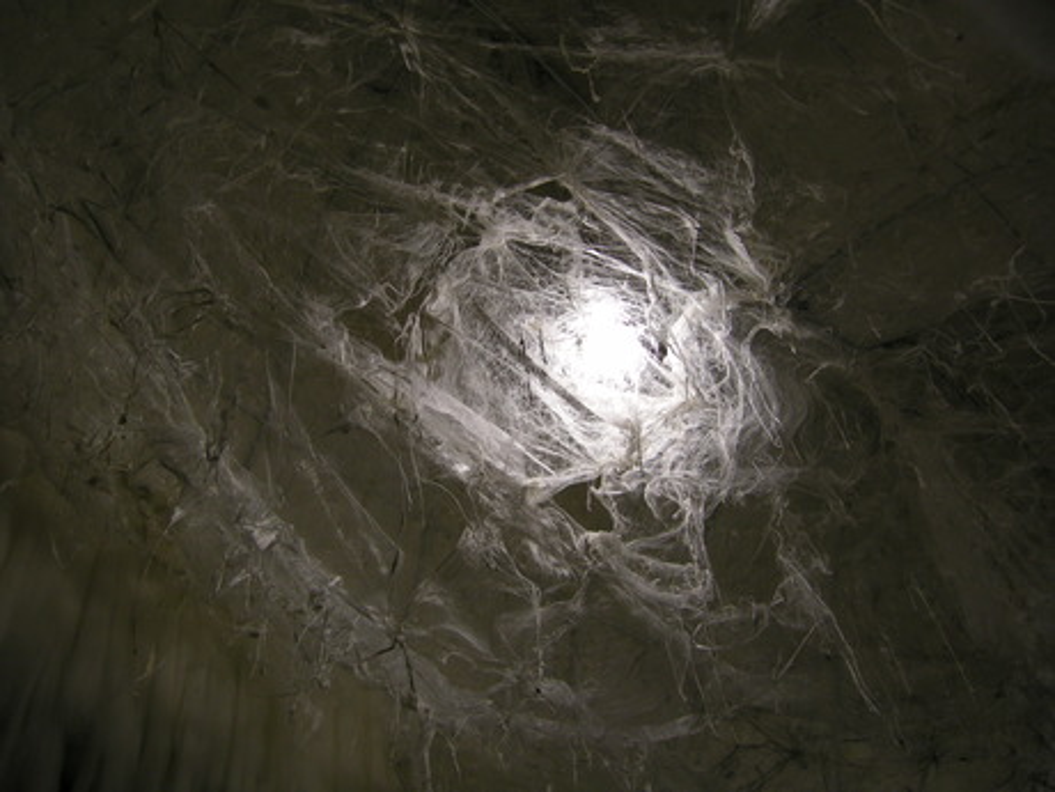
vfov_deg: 39.7
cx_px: 528
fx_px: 1097
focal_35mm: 36
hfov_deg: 51.4
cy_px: 396
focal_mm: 7.5
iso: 93
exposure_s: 1/59.8
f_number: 2.7
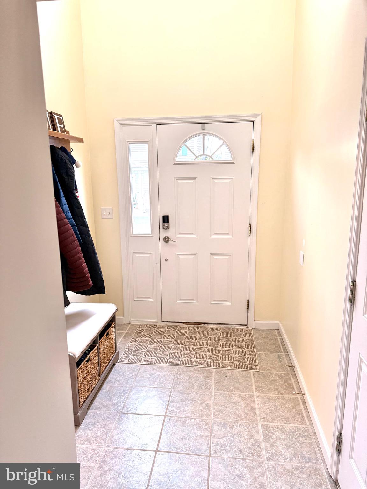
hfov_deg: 56.8
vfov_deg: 71.6
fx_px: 339
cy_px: 244
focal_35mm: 24
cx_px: 184
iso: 320
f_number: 1.78
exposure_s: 1/120
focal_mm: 6.76
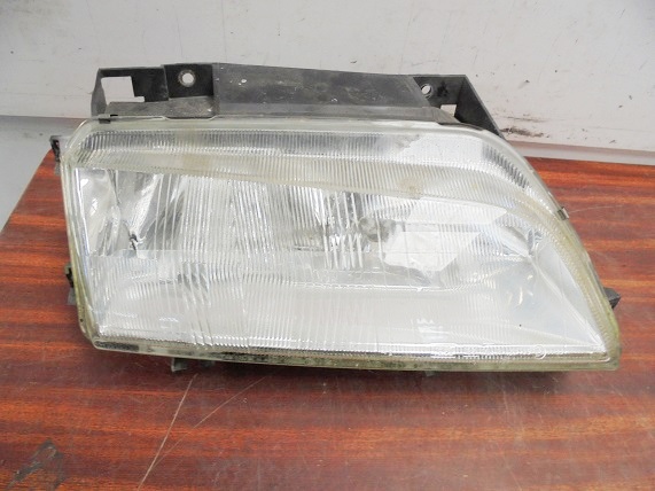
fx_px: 492
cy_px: 246
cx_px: 328
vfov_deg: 53.0
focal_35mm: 26
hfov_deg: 67.3
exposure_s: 1/30
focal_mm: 4.6
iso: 100
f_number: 3.5
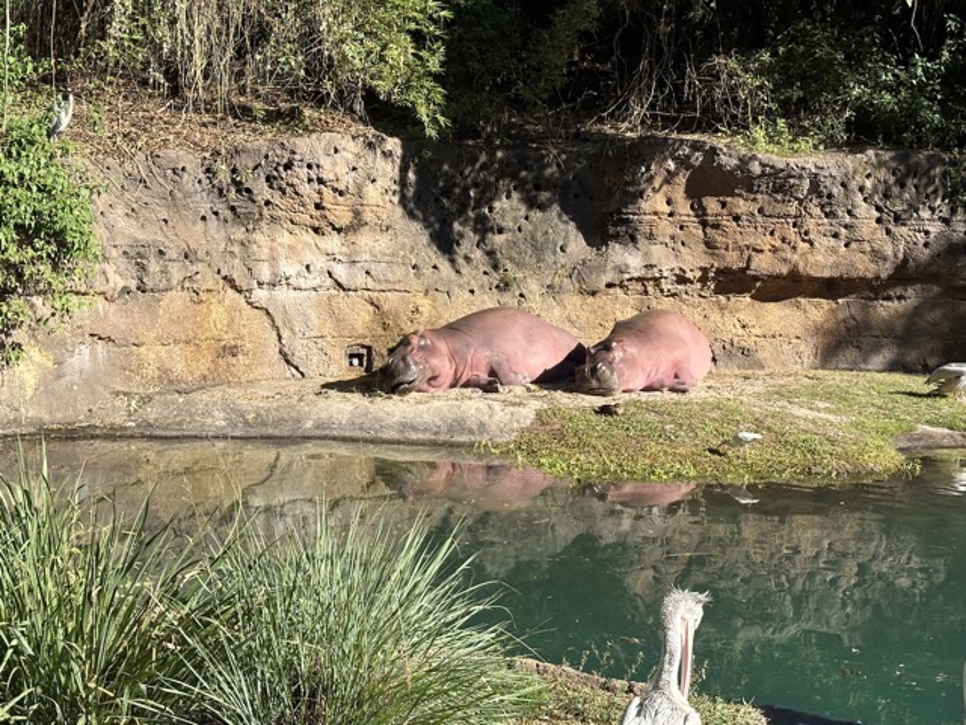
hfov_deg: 36.8
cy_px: 362
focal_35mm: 52
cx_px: 483
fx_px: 1451
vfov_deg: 28.0
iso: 32
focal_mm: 5.96
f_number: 1.6
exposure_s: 1/1418
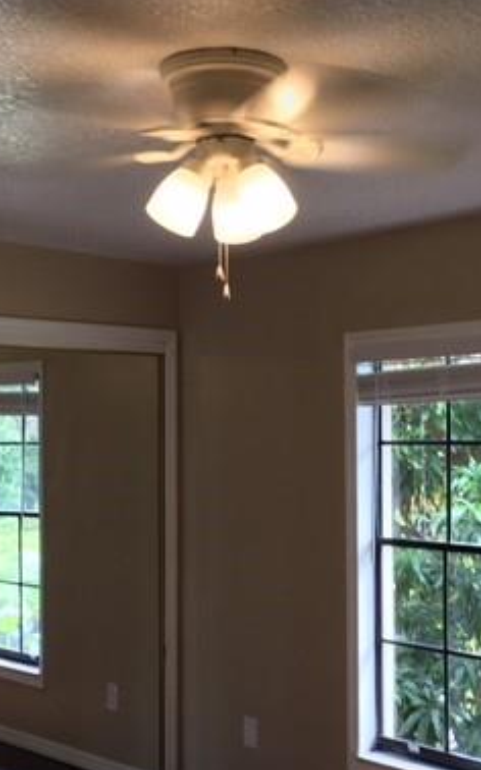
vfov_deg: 38.8
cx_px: 293
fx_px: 1091
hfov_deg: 24.8
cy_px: 422
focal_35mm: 52
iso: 25
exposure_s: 1/40
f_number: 2.2
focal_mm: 4.15
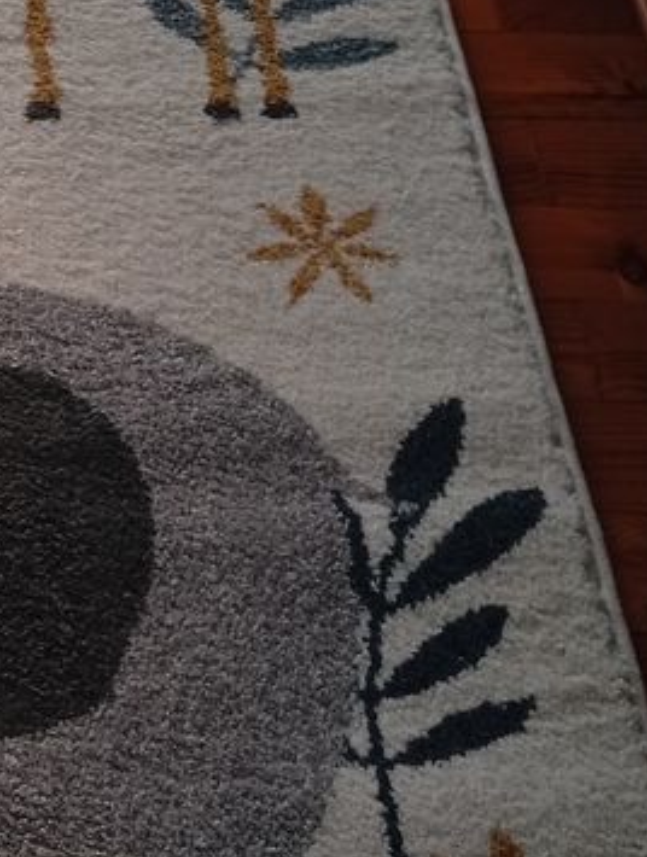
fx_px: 1886
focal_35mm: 76
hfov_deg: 18.0
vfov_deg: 25.6
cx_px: -226
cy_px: 490
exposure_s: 1/50
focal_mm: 3.98
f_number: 1.8
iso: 71
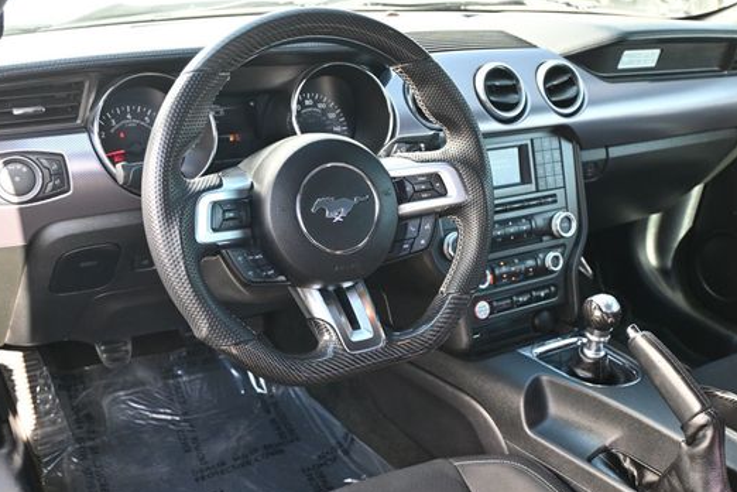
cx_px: 411
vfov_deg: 34.4
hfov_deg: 49.9
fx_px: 790
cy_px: 291
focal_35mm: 39
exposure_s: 1/125
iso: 800
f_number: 4
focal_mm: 21
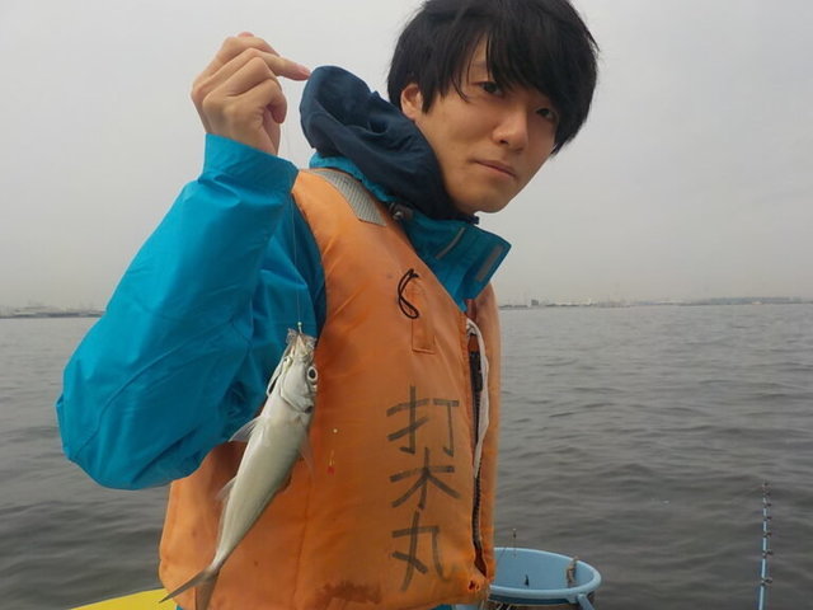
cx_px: 406
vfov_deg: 46.8
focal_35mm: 30
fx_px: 705
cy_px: 305
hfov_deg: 60.0
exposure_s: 1/1250
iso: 125
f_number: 3.3
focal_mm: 4.1
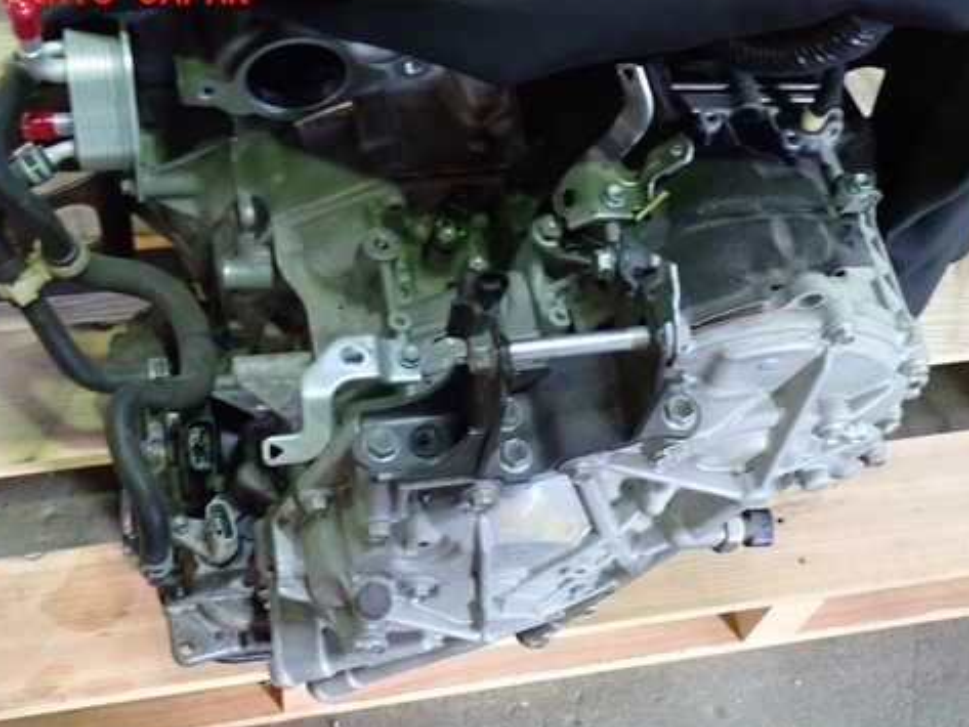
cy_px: 426
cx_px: 492
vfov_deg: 28.0
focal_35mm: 52
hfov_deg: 36.8
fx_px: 1456
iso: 800
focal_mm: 7.31
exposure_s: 1/40
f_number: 2.8
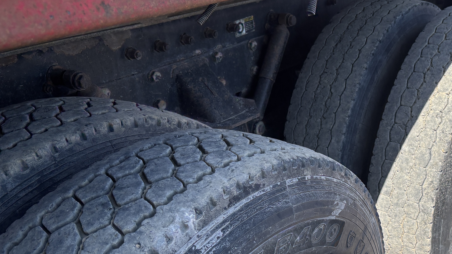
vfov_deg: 26.0
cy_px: 210
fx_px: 539
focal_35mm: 45
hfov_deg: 44.1
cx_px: 336
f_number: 1.6
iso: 50
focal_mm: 5.96
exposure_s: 1/1399
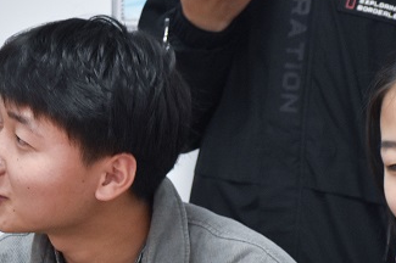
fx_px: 2275
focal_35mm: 207
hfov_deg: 9.9
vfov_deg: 6.6
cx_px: 134
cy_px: 251
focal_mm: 70
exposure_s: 1/50
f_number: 7.1
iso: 1600
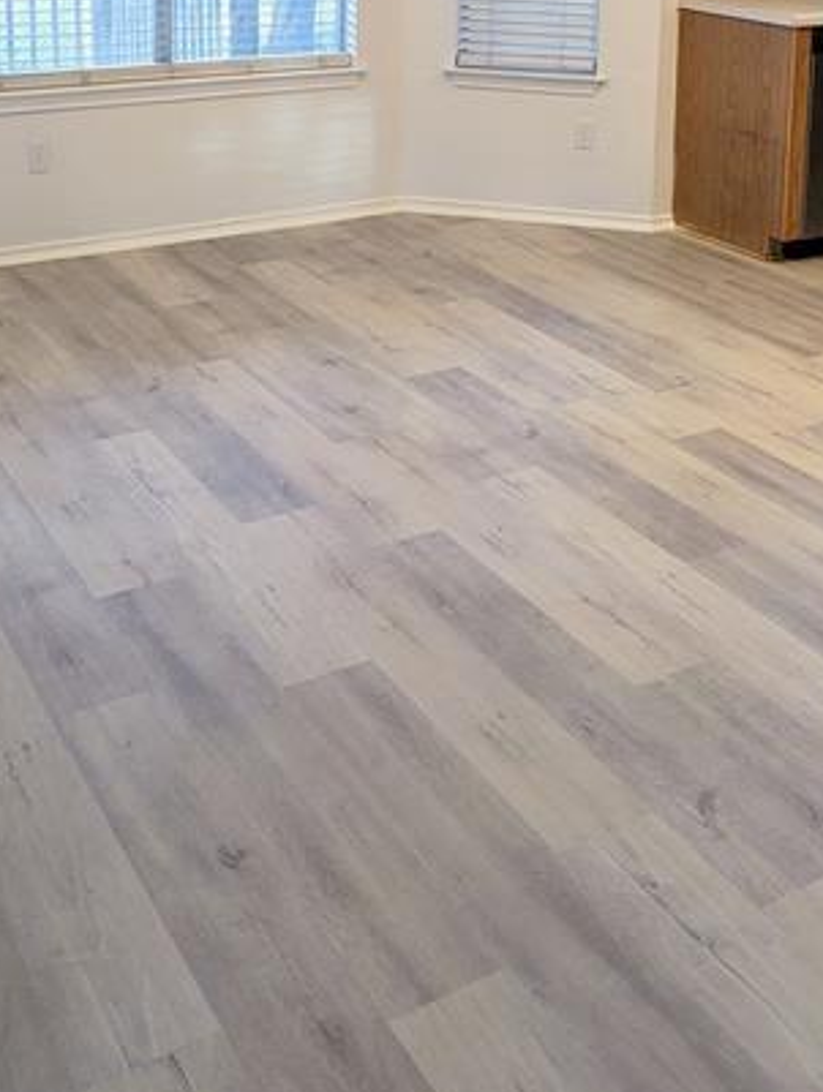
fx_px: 1454
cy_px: 87
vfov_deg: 38.1
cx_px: 504
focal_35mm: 46
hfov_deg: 31.5
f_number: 1.85
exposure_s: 1/120
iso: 506
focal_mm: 6.81
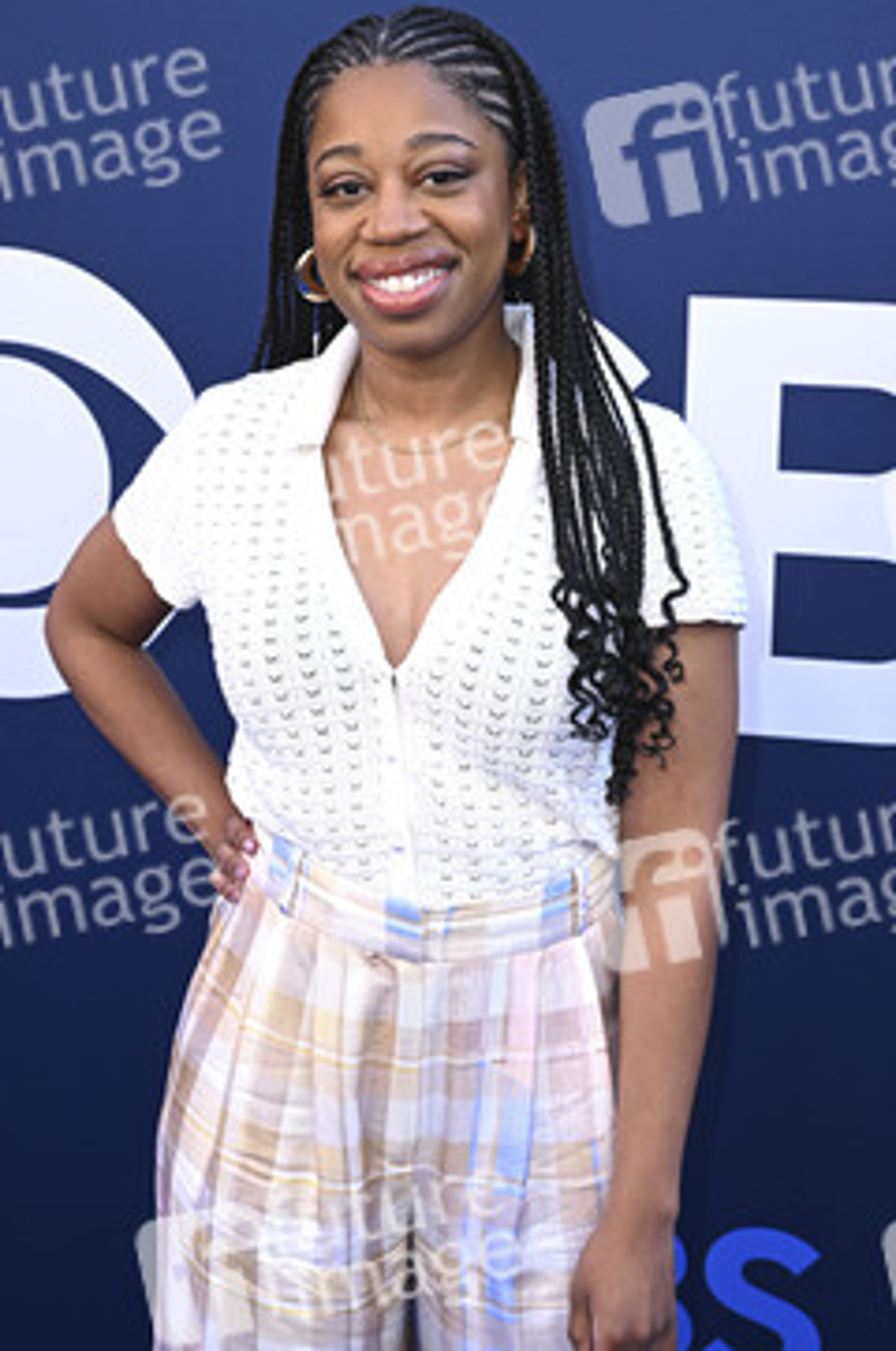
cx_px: 437
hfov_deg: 18.6
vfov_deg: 27.7
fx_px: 2736
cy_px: 698
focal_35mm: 73
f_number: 5.6
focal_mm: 66
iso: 500
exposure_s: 1/200
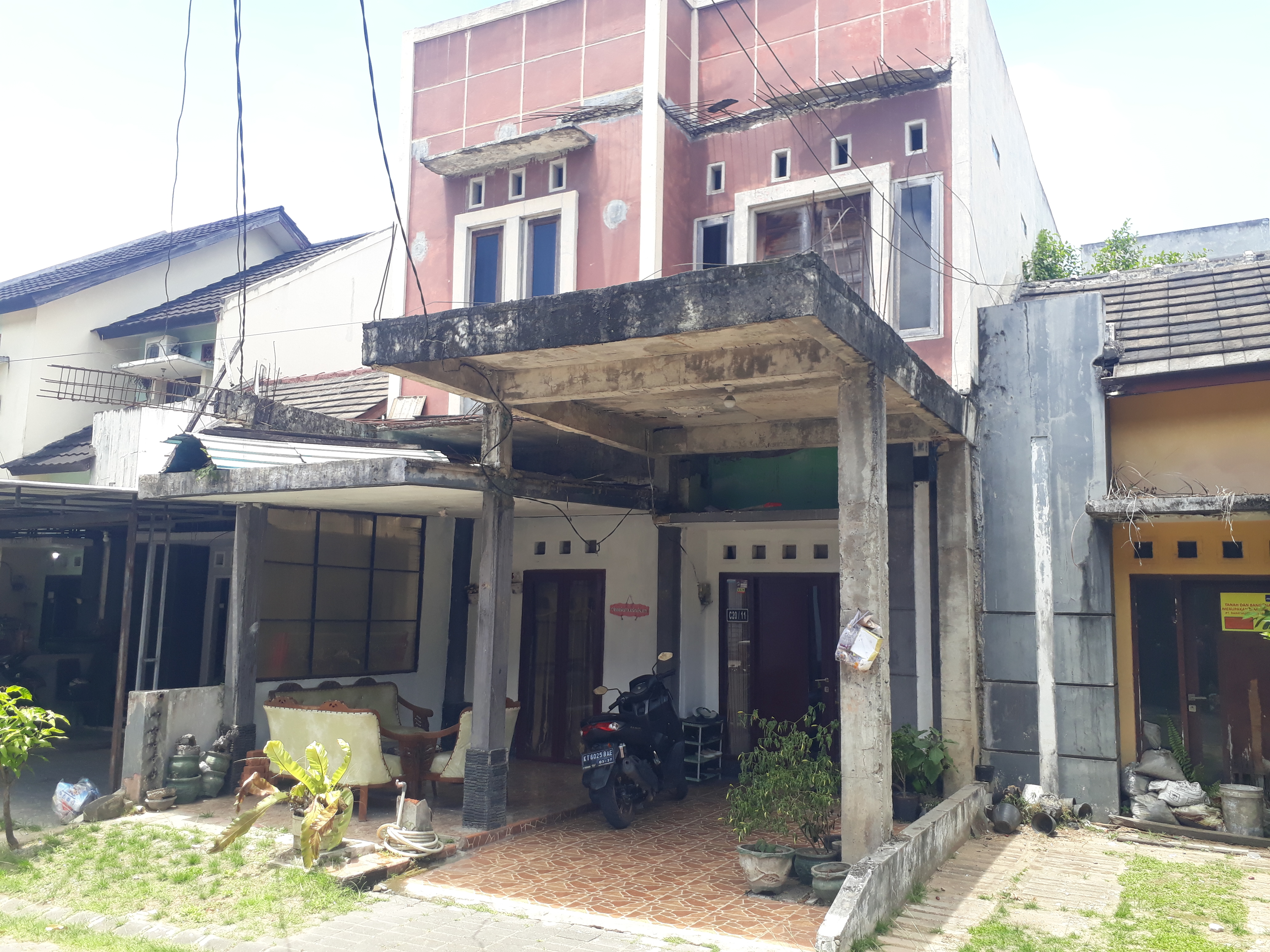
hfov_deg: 65.3
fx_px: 991
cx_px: 635
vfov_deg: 51.4
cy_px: 476
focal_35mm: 27
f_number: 1.9
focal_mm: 3.6
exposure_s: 1/287
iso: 40
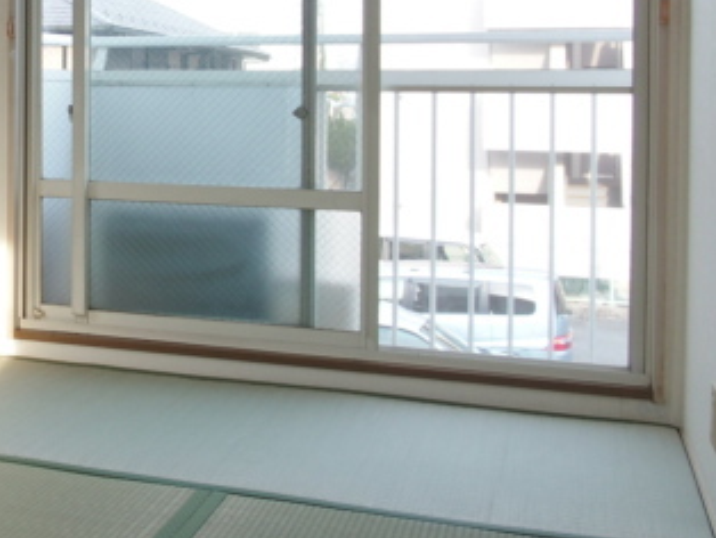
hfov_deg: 31.1
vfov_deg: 25.2
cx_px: -9
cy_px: 89
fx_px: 1180
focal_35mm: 57
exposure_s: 1/80
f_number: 2.8
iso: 100
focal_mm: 6
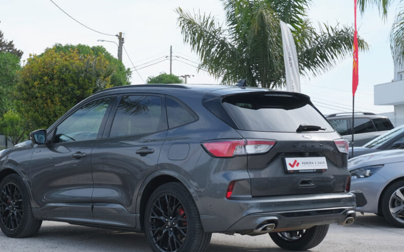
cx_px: 176
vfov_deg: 15.5
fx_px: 925
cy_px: 173
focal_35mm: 84
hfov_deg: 24.6
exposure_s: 1/160
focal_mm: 42
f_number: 9
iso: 160
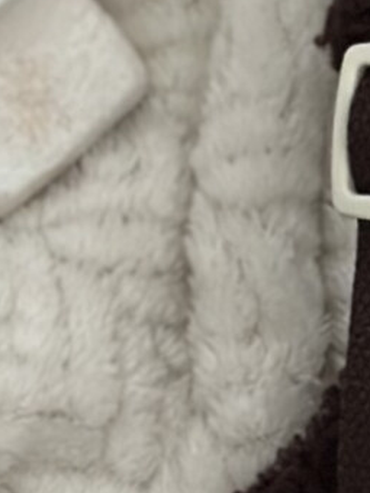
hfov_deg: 5.3
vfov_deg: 7.0
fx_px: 4019
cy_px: 577
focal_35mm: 282
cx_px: 120
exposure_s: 1/49
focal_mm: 6.86
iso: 400
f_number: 1.78
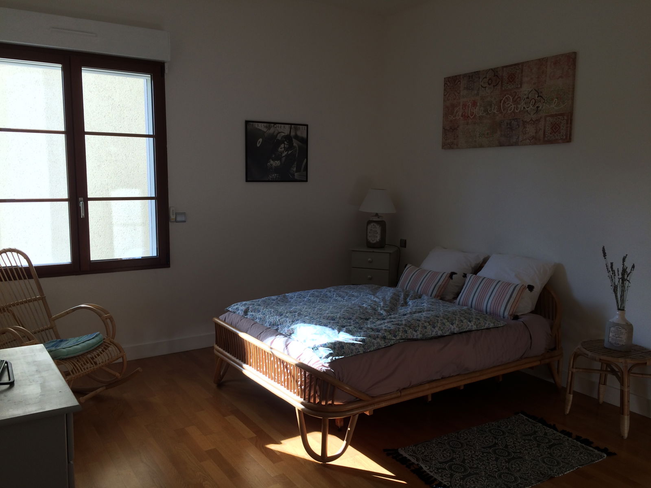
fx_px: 545
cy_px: 244
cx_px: 326
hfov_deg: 61.7
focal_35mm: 29
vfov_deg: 48.2
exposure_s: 1/100
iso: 50
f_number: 2.2
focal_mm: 4.15
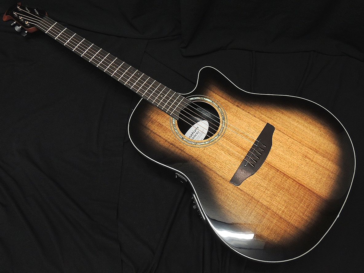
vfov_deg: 42.9
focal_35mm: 33
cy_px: 136
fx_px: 347
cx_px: 182
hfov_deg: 55.4
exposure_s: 1/20
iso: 400
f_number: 3.2
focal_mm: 5.8
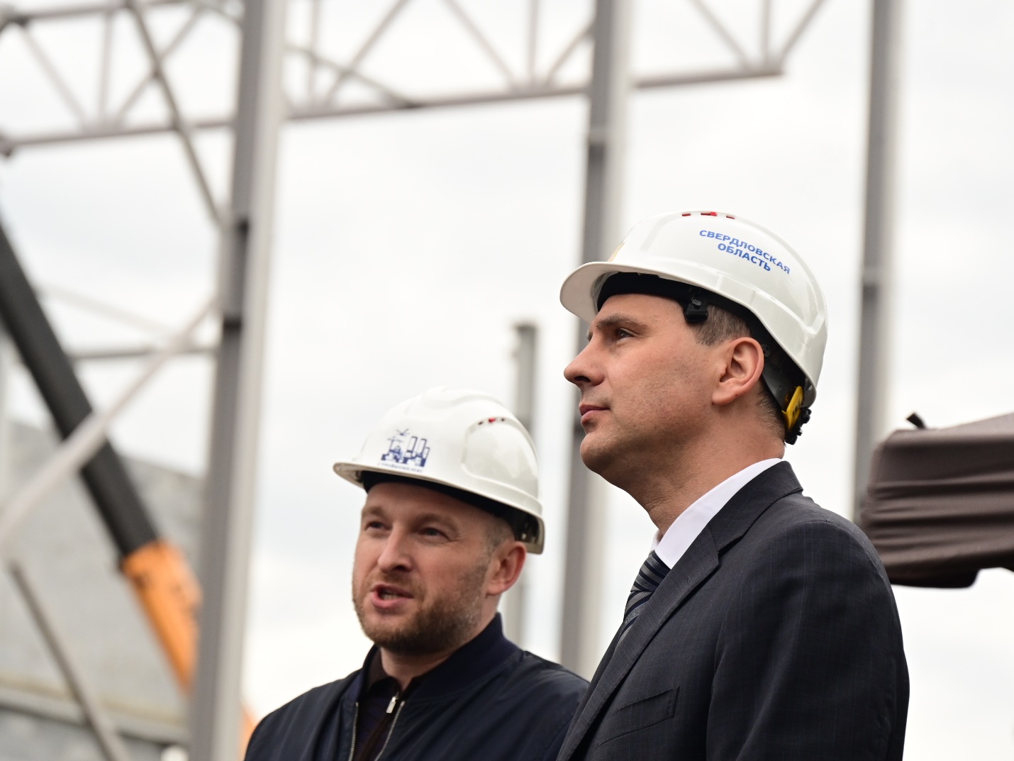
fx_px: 4307
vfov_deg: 10.1
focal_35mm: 147
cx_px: 484
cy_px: 379
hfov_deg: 13.4
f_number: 6.3
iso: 1600
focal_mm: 135
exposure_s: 1/1000
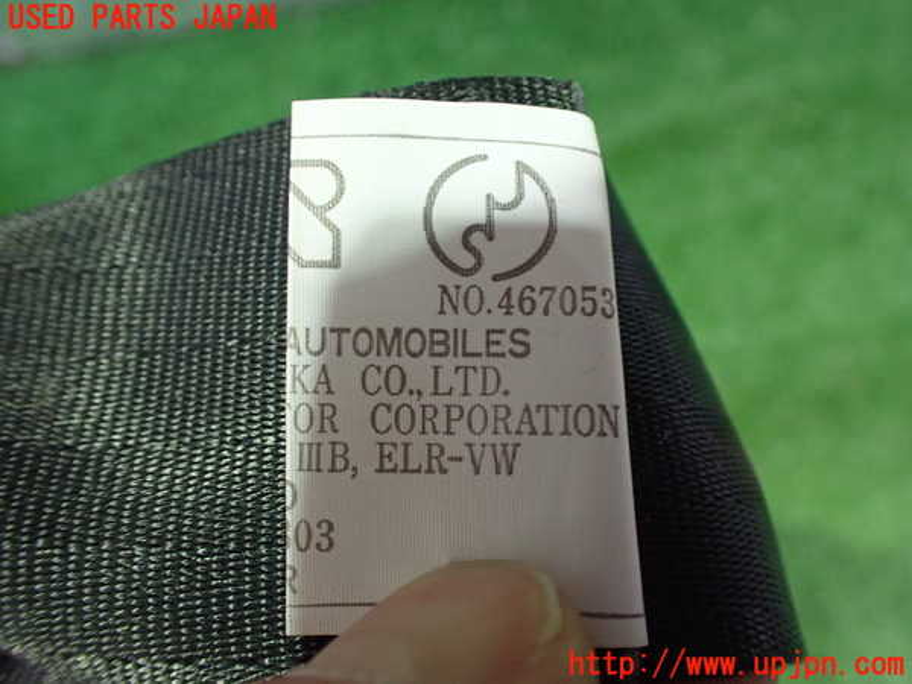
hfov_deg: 60.0
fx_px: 790
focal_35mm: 30
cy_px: 342
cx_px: 456
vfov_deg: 46.8
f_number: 2.3
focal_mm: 5.4
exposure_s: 1/30
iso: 800
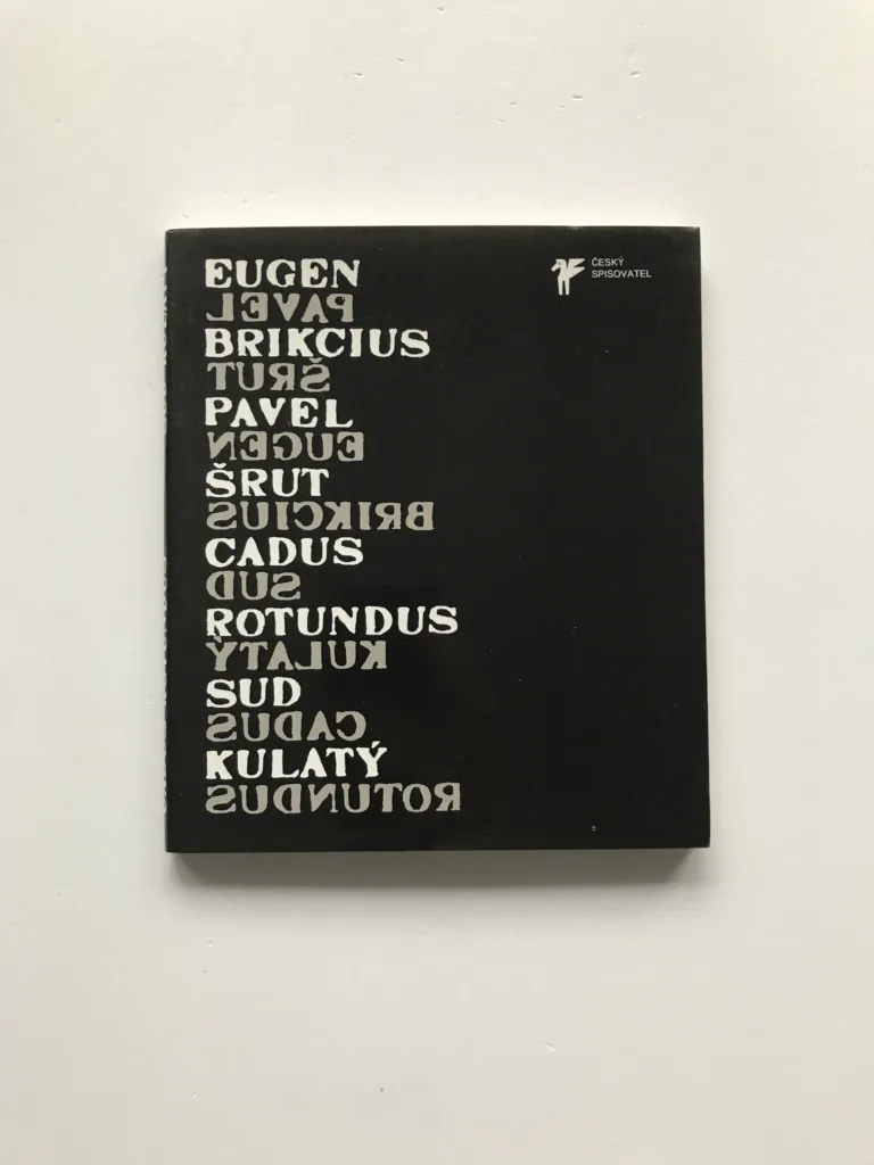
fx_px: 943
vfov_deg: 63.4
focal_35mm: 28
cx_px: 437
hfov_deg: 49.7
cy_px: 582
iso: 40
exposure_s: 1/33
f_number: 1.8
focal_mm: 3.99
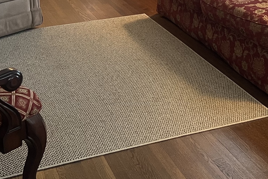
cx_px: 173
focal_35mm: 73
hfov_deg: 27.6
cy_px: -86
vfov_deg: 17.0
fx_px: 543
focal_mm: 5.7
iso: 200
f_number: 1.5
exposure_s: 1/60
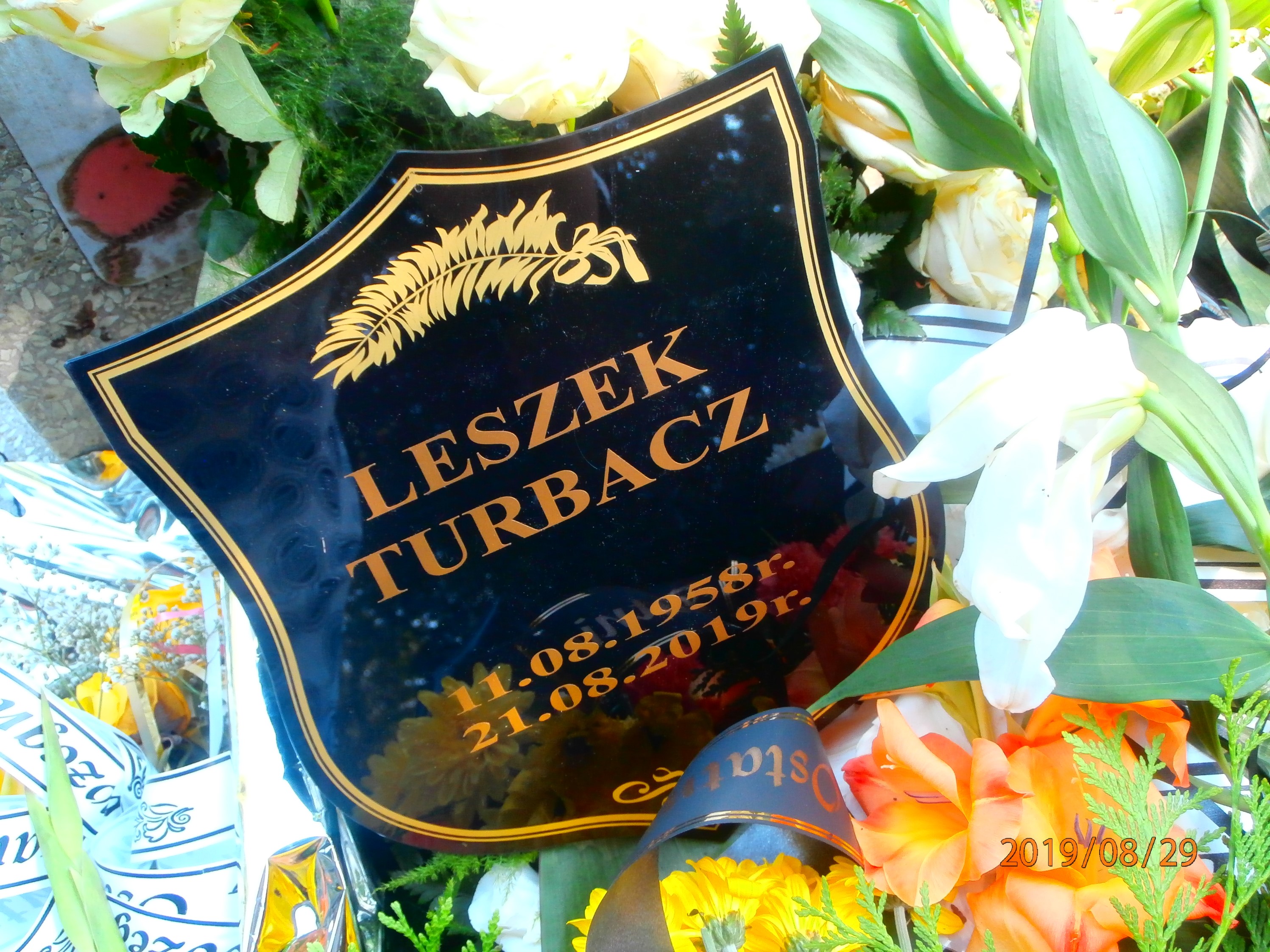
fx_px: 1394
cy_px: 476
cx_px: 635
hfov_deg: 49.0
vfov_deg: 37.7
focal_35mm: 38
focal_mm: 6.67
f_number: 3.9
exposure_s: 1/60
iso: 200
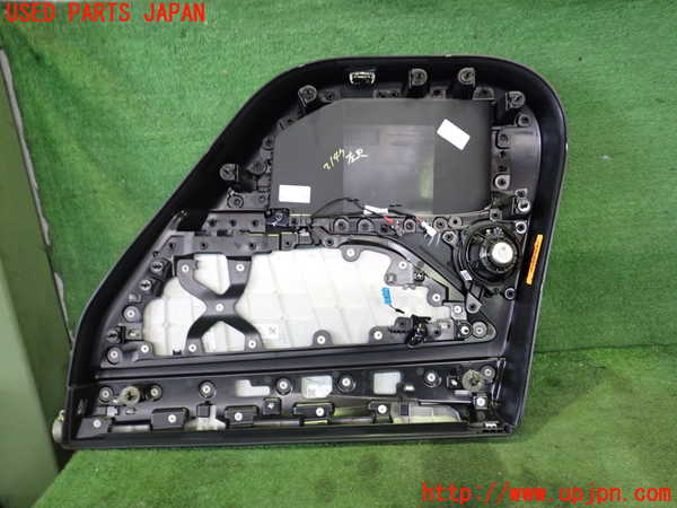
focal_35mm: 30
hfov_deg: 60.0
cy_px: 254
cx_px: 338
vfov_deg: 46.8
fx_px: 587
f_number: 2.3
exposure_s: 1/30
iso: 500
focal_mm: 5.4
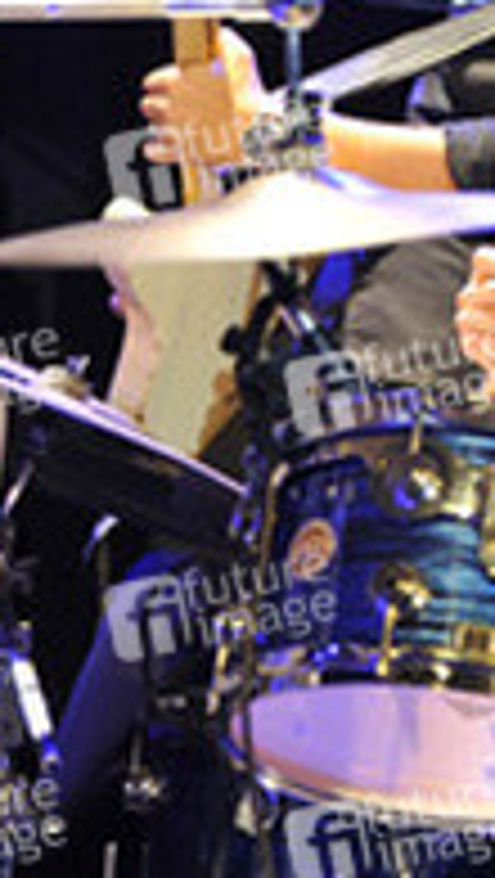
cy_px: 270
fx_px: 3656
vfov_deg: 13.7
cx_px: 731
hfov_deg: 7.6
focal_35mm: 157
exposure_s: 1/160
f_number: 2.8
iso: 800
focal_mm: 65
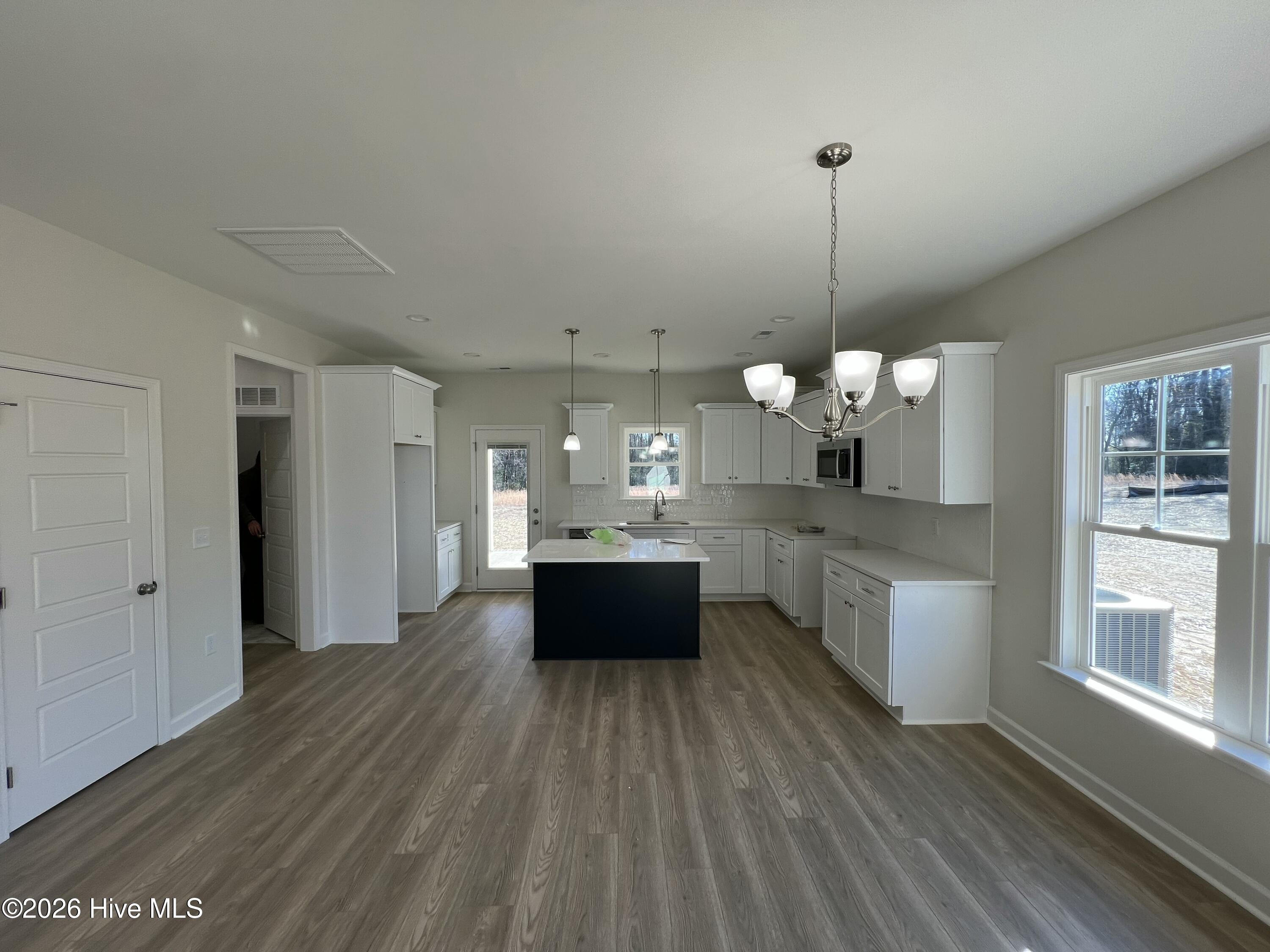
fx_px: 477
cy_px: 476
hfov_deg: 106.2
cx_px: 635
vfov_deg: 89.9
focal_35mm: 13
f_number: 1.8
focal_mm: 1.57
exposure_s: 1/120
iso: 32
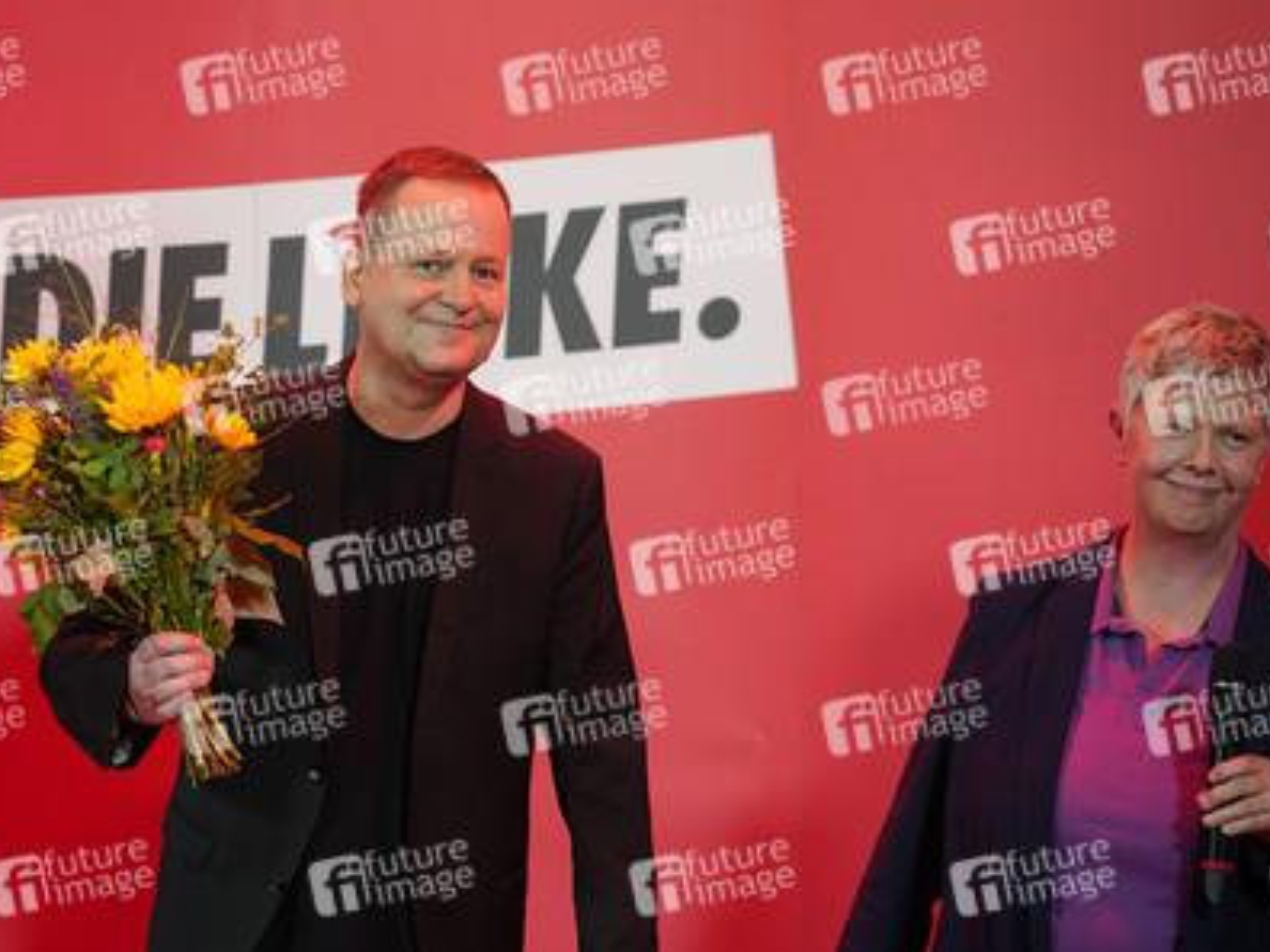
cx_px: 627
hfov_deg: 21.1
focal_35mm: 93
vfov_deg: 15.9
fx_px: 3412
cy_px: 478
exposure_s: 1/250
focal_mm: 85
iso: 2000
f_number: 2.8
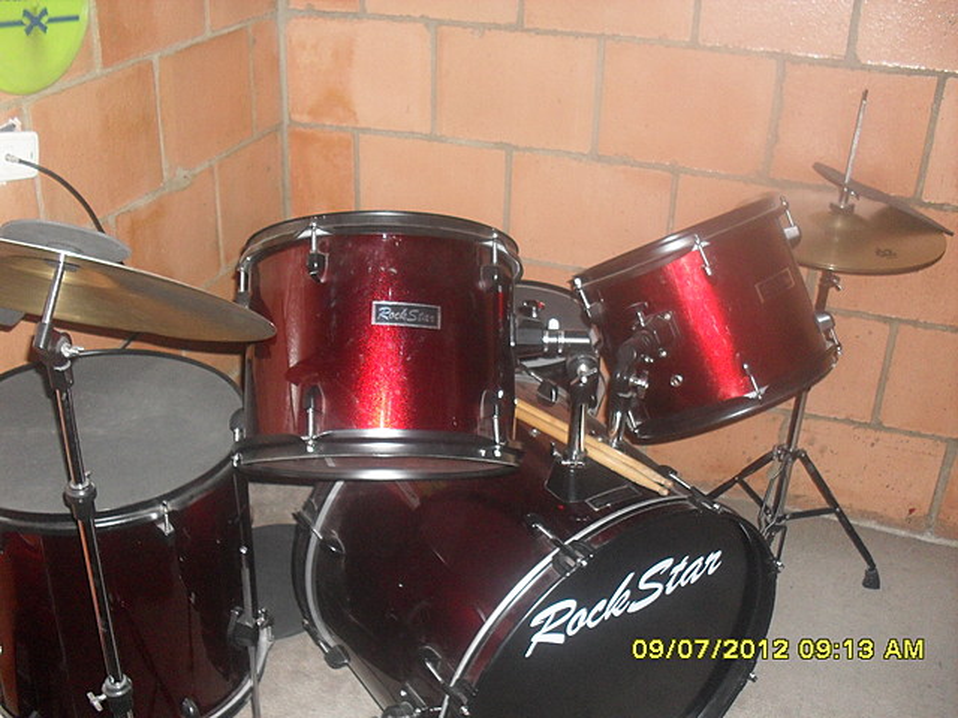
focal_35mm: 38
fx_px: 1052
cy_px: 359
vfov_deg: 37.7
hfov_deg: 49.0
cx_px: 479
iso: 200
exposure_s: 1/45
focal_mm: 6.3
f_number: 2.8
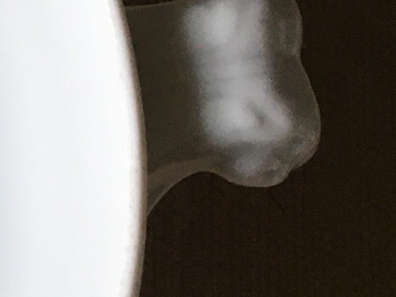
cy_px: 174
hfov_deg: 11.4
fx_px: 1647
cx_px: -545
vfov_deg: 10.3
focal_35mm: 144
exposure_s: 1/33
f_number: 2.2
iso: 50
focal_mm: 4.15
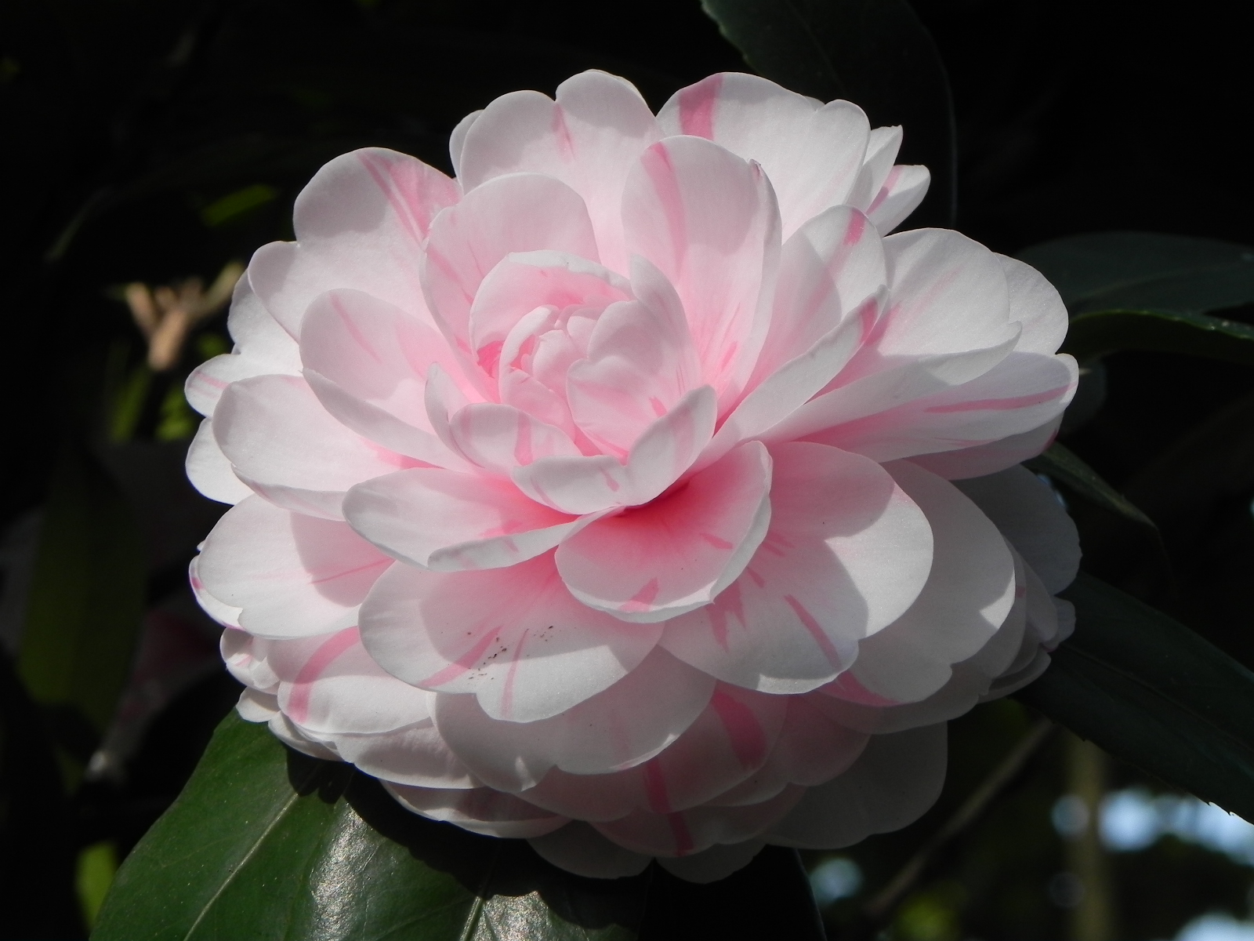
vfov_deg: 10.3
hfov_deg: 13.7
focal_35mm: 144
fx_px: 5217
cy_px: 470
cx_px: 627
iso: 160
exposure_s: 1/368
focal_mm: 25.7
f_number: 6.3
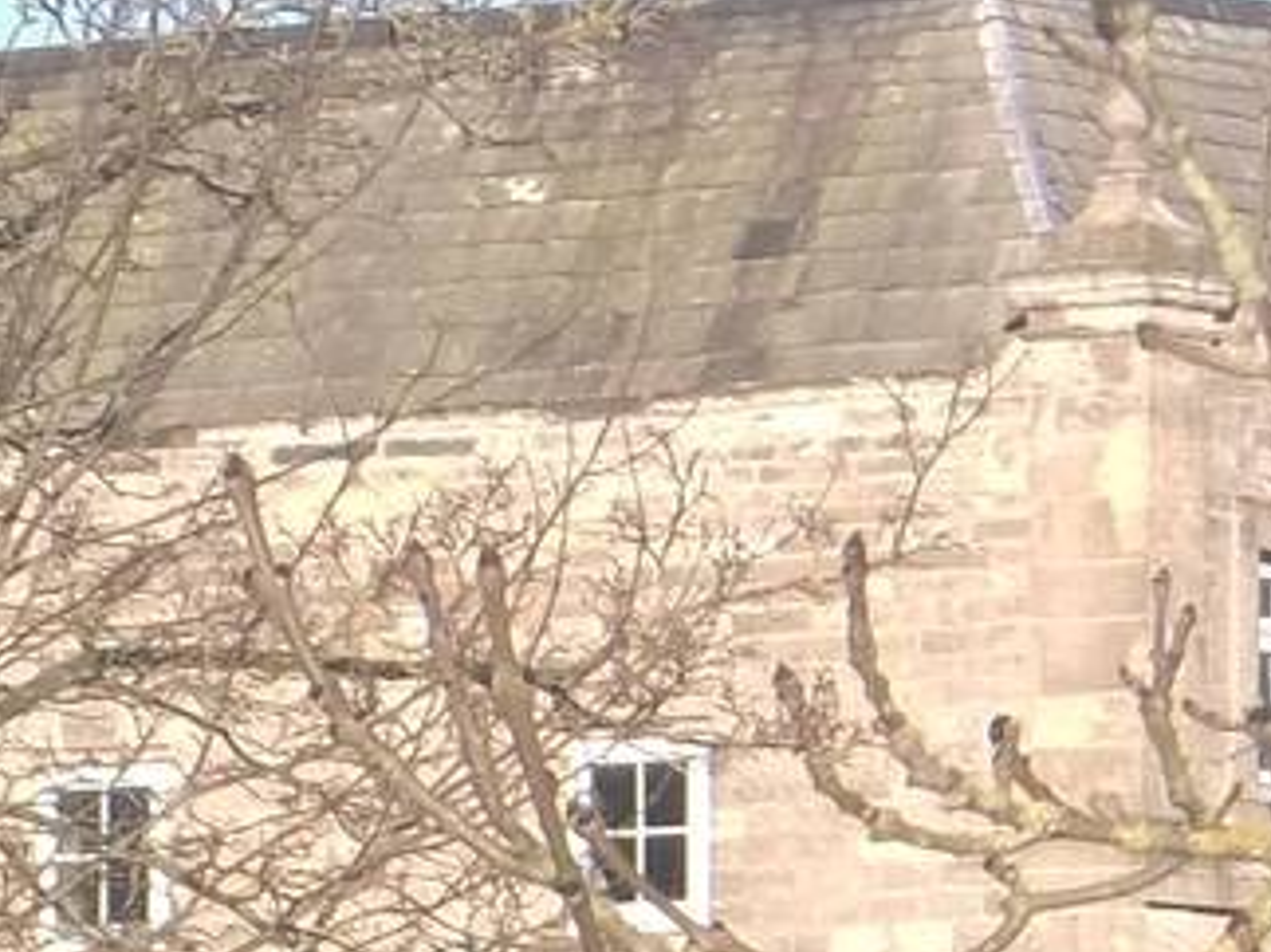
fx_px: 15636
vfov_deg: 3.4
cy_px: 2286
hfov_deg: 4.6
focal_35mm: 426
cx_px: -1409
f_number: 4.5
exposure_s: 1/320
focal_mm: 15.4
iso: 80
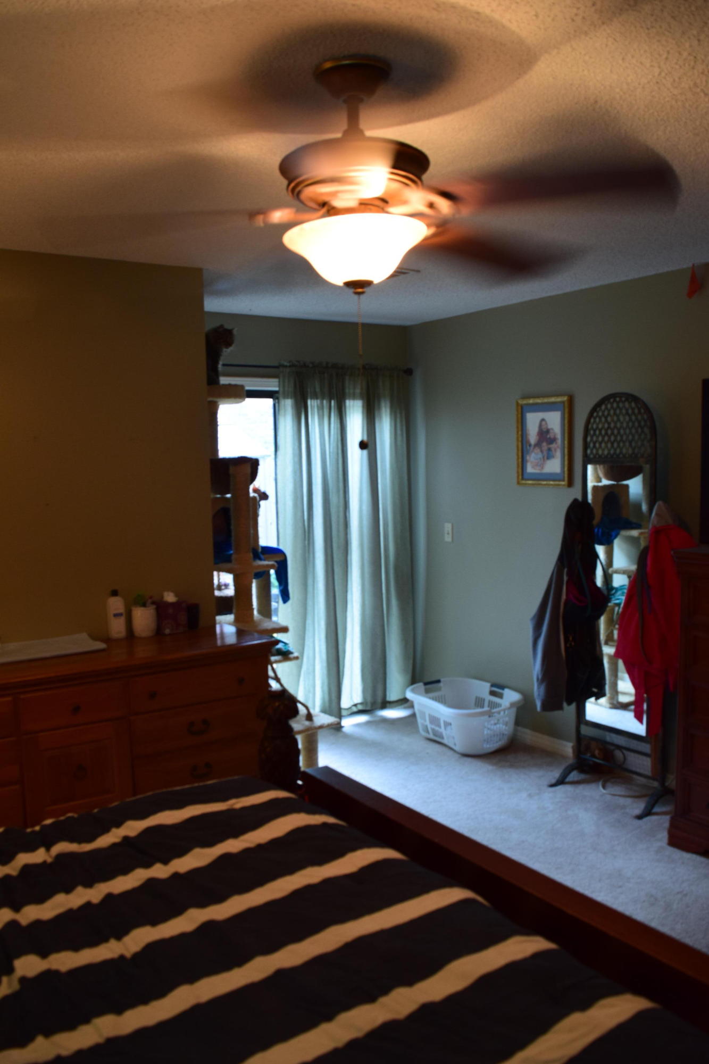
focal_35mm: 30
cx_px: 354
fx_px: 886
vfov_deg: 61.9
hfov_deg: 43.6
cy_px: 532
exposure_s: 1/15
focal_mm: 20
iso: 720
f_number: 6.3
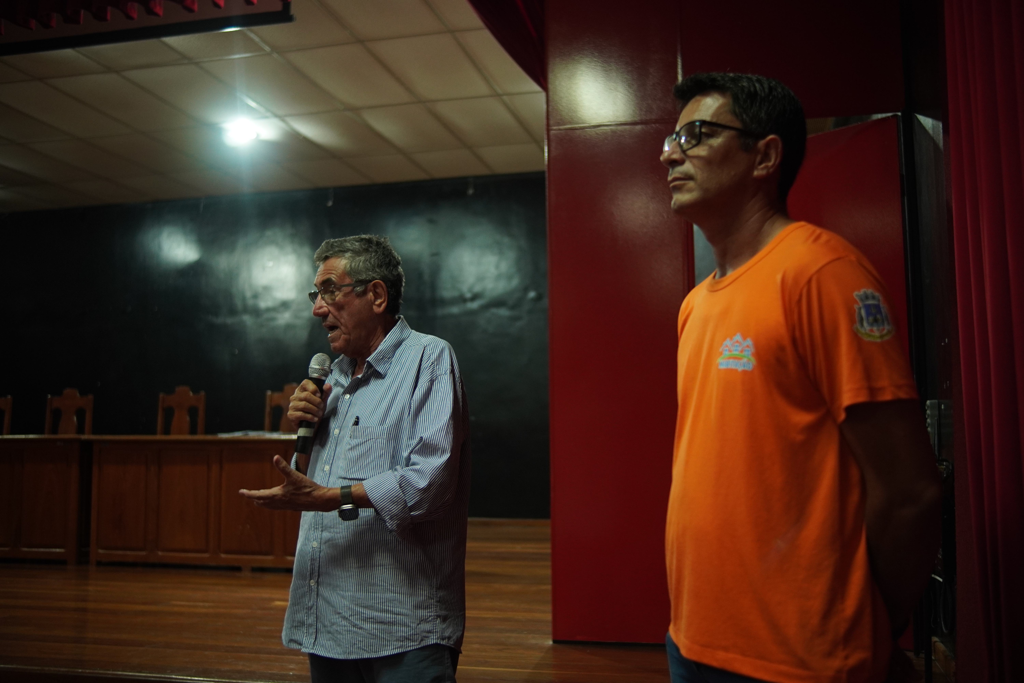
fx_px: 981
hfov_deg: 55.1
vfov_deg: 38.4
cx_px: 512
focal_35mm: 34
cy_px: 342
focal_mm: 23
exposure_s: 1/125
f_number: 1.4
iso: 640
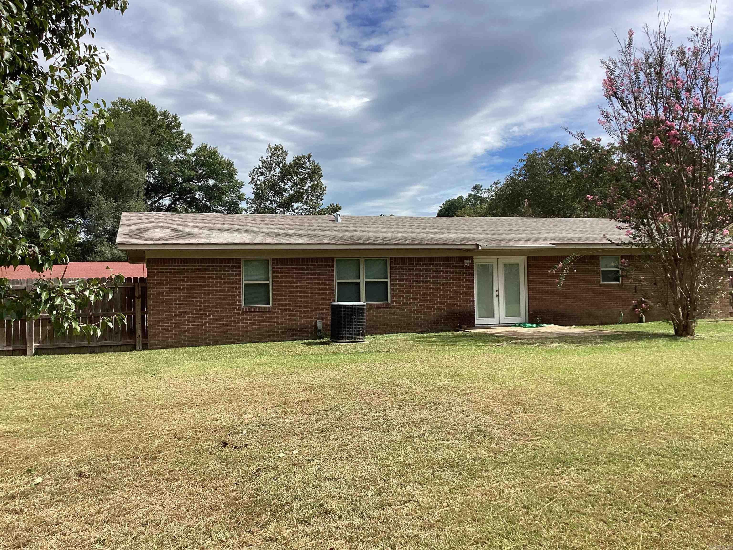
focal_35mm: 31
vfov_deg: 45.4
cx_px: 366
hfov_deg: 58.4
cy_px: 275
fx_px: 656
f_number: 2.4
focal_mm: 3.3
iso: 25
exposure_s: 1/1567
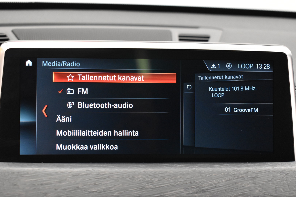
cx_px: 148
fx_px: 493
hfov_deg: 33.4
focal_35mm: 60
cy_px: 98
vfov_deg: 22.6
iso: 3200
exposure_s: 1/50
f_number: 4.8
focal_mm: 40
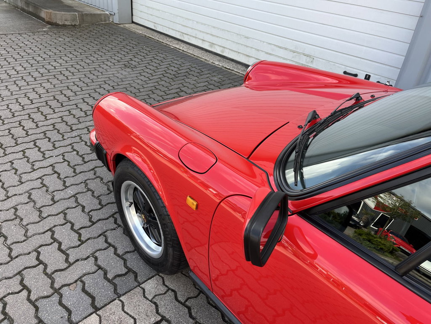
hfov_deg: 67.3
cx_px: 216
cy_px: 162
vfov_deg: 53.1
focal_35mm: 26
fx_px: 324
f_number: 1.6
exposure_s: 1/463
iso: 50
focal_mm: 5.1
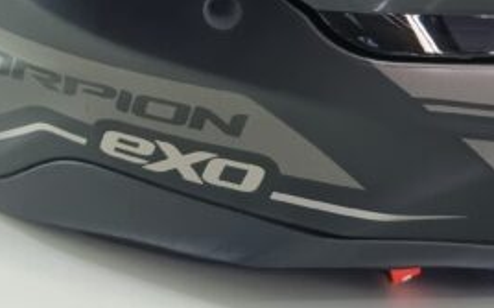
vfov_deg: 15.7
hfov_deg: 26.1
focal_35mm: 79
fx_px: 1063
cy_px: -90
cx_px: 289
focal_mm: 5.4
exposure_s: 1/100
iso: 250
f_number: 1.8
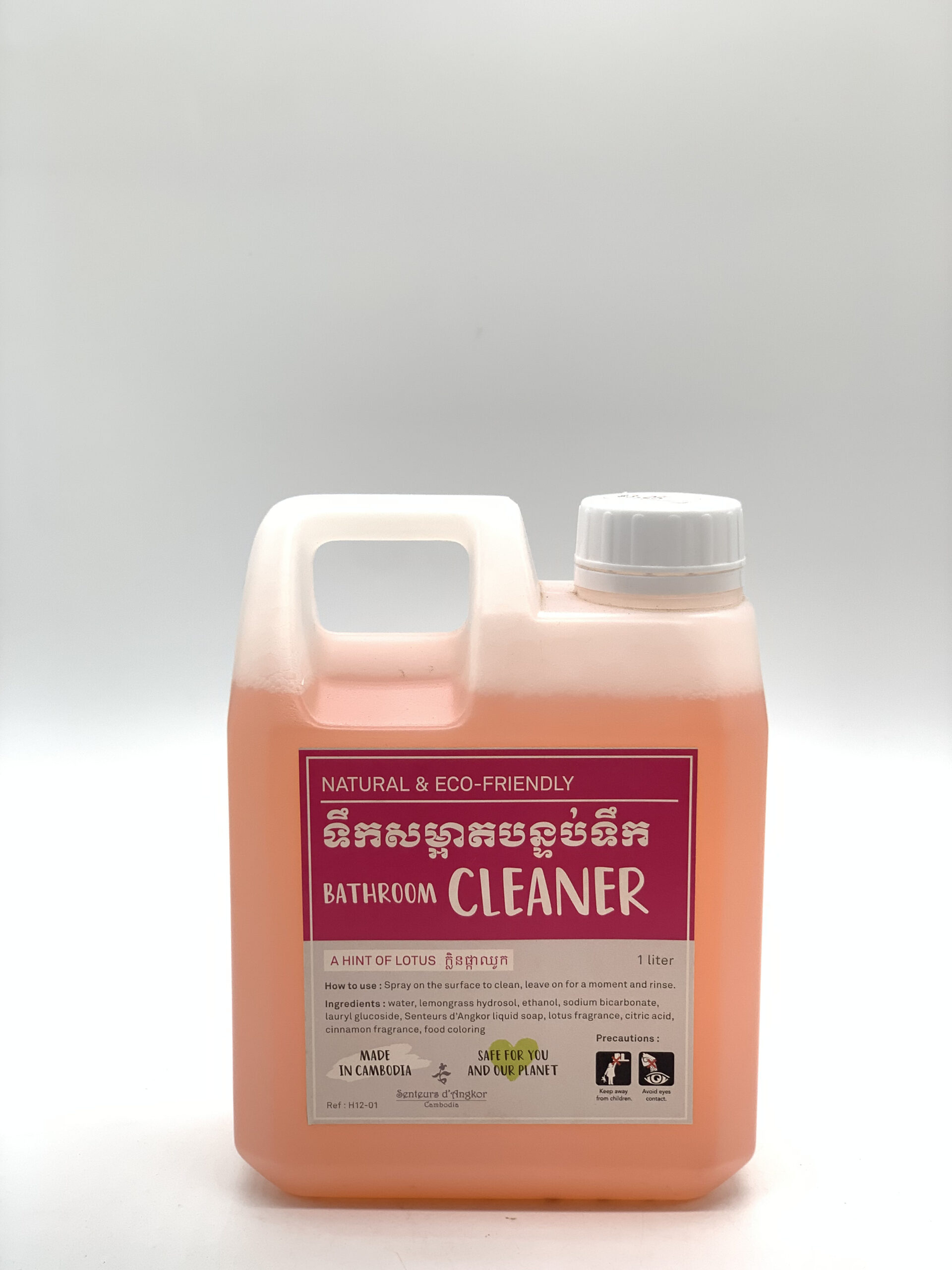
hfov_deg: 28.0
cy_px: 635
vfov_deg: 36.8
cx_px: 476
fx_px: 1907
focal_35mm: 52
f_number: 2.4
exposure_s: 1/120
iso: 25
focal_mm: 6
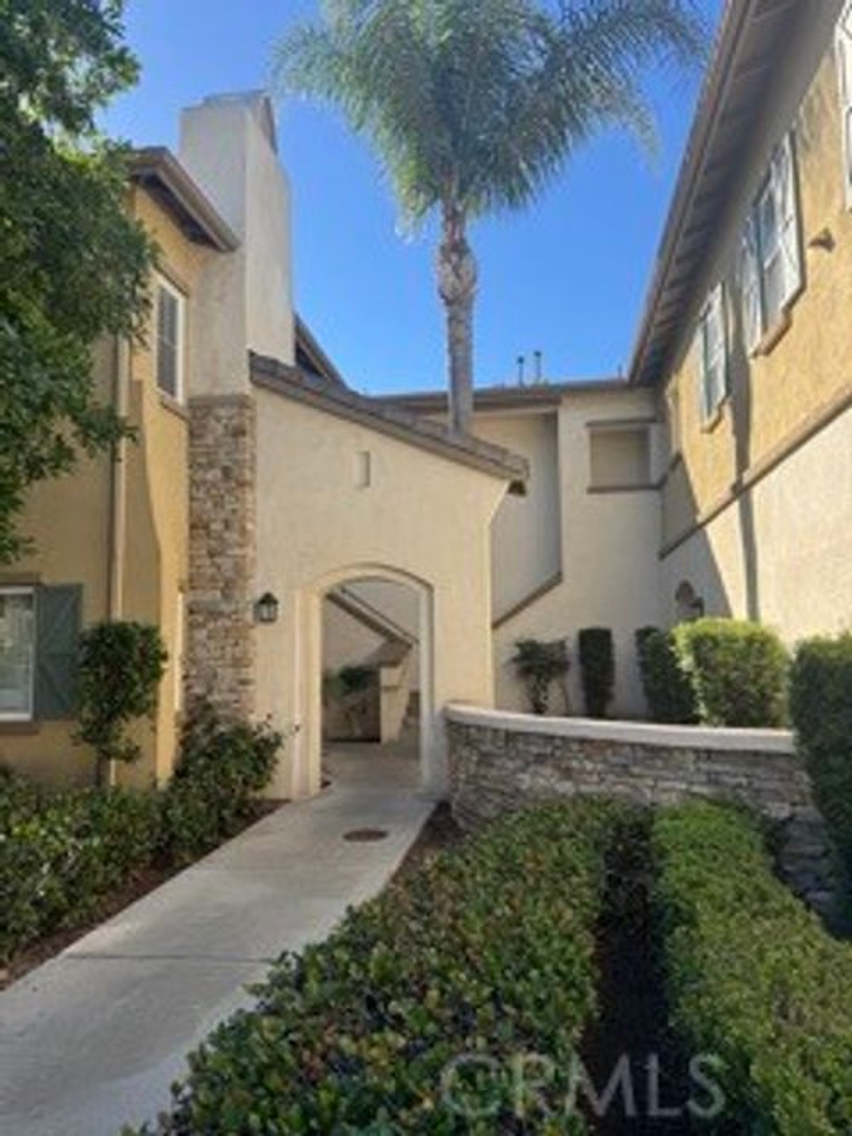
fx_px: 788
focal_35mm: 24
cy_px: 568
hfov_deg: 56.8
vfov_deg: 71.6
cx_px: 426
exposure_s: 1/1767
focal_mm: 6.76
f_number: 1.78
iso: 80
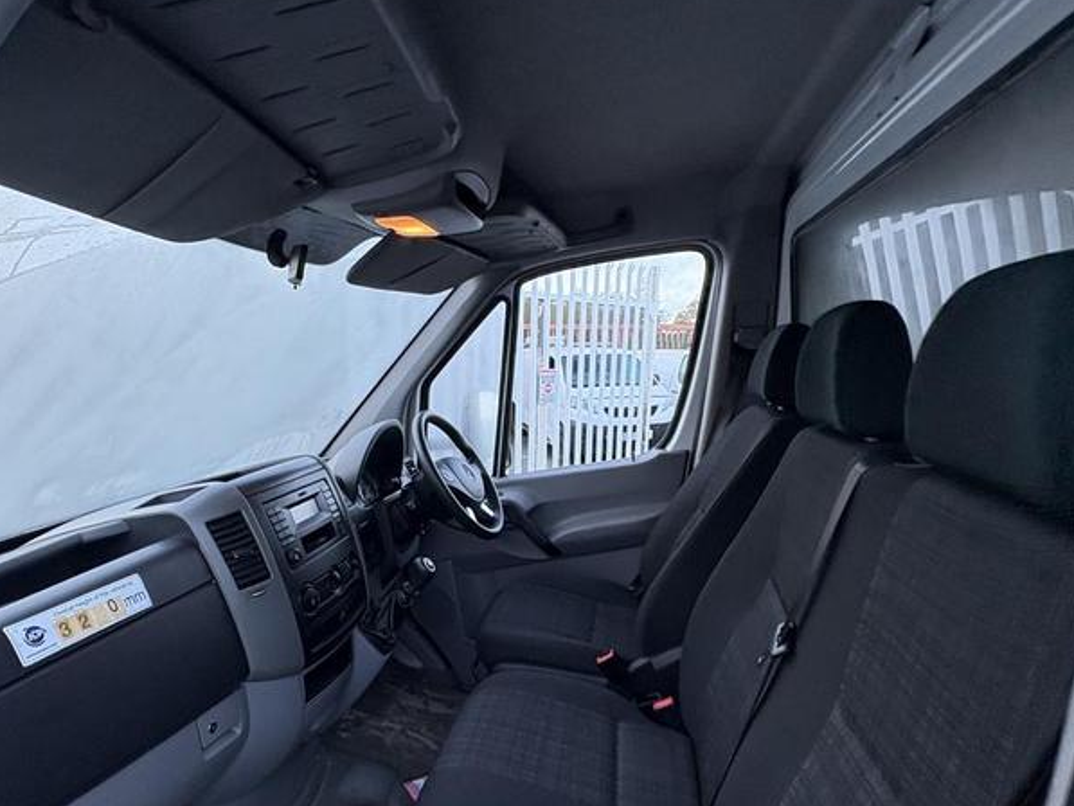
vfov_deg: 62.8
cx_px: 480
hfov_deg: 78.7
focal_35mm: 21
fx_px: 652
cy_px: 493
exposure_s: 1/99
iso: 160
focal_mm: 2.22
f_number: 2.2
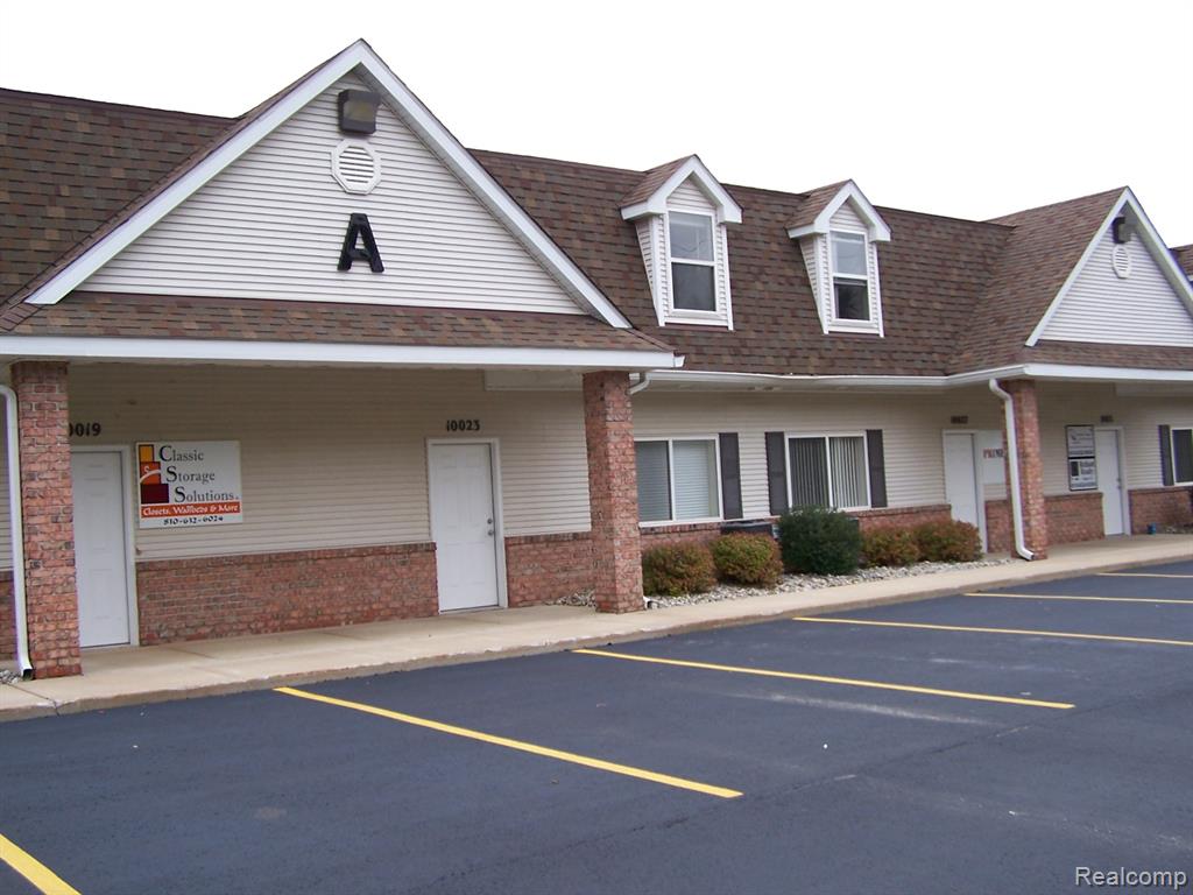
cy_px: 448
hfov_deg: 49.0
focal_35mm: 38
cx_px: 596
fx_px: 1310
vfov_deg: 37.7
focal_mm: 6.3
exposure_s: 1/250
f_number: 2.8
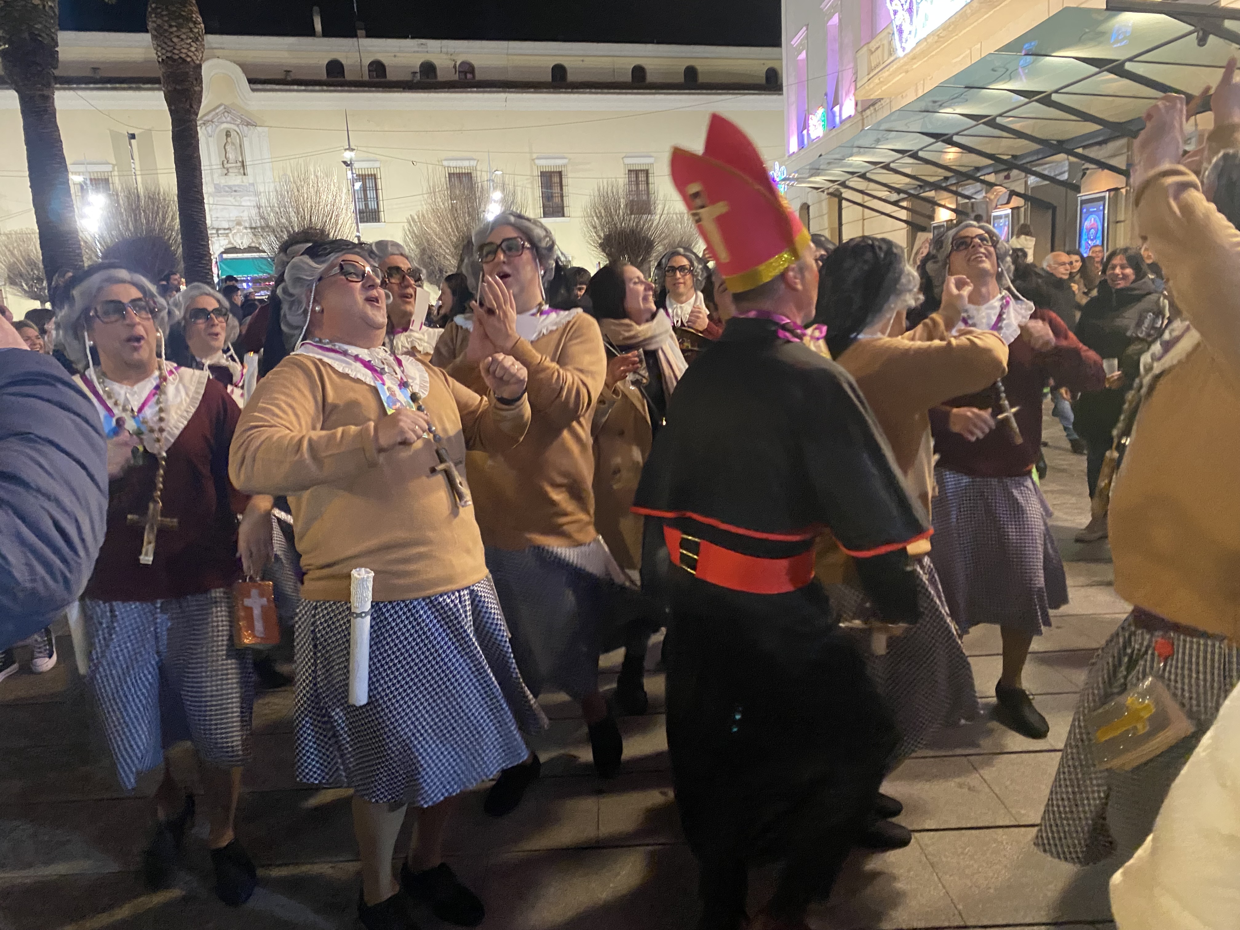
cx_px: 620
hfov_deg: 67.3
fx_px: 931
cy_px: 465
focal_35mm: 26
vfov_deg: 53.1
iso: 640
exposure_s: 1/33
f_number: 1.8
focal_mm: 4.25
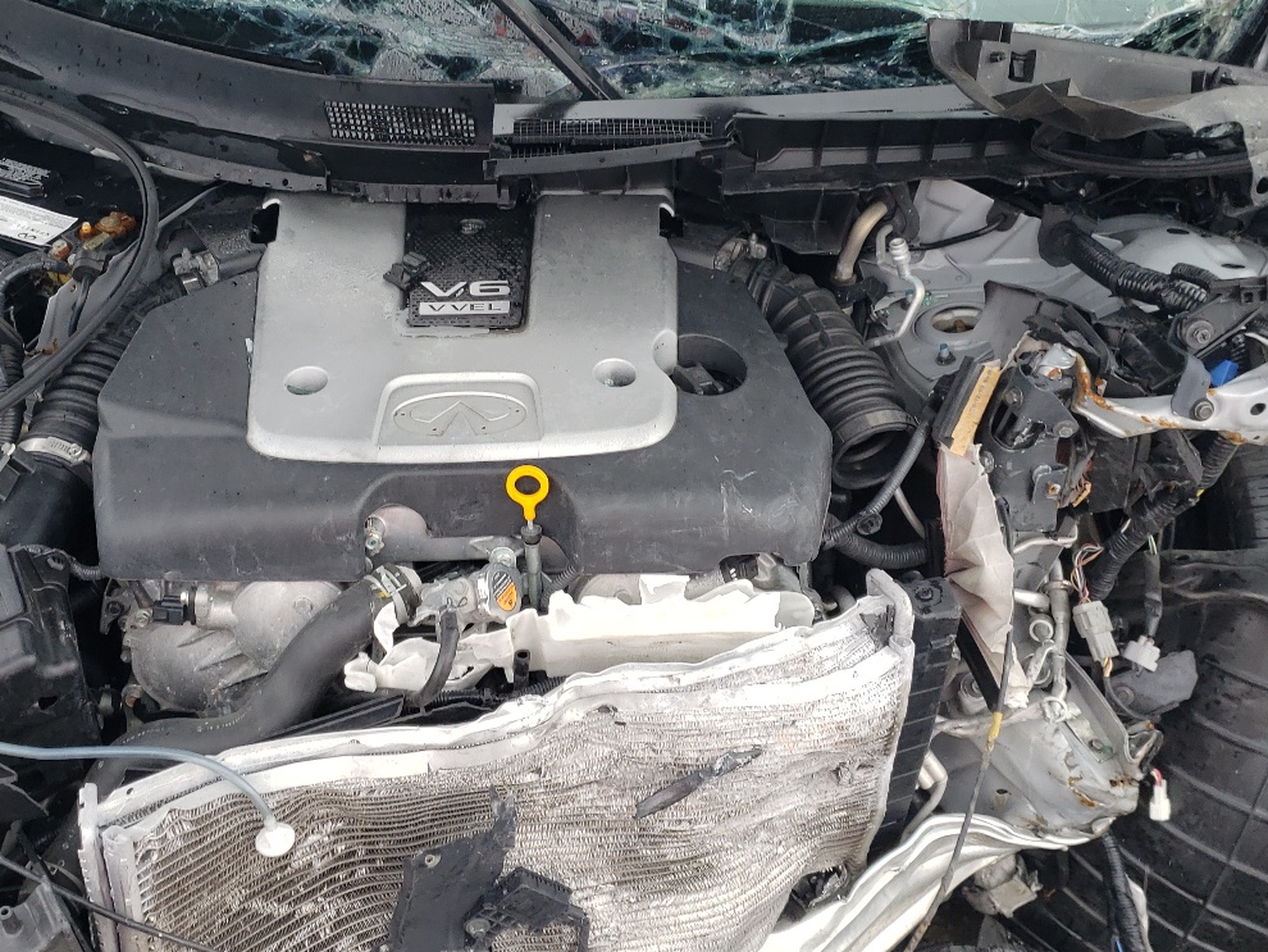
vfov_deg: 34.2
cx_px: 524
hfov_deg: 44.6
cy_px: 377
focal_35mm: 42
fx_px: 1539
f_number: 1.5
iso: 50
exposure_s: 1/294
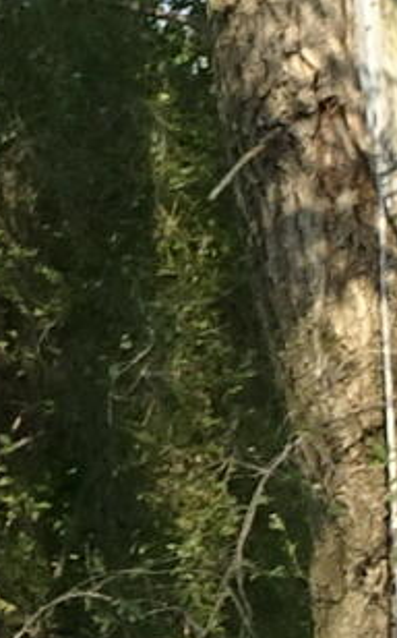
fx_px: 4301
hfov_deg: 5.0
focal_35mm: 248
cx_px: -765
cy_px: 969
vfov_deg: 8.3
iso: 80
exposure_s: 1/160
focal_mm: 4.1
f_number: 4.5
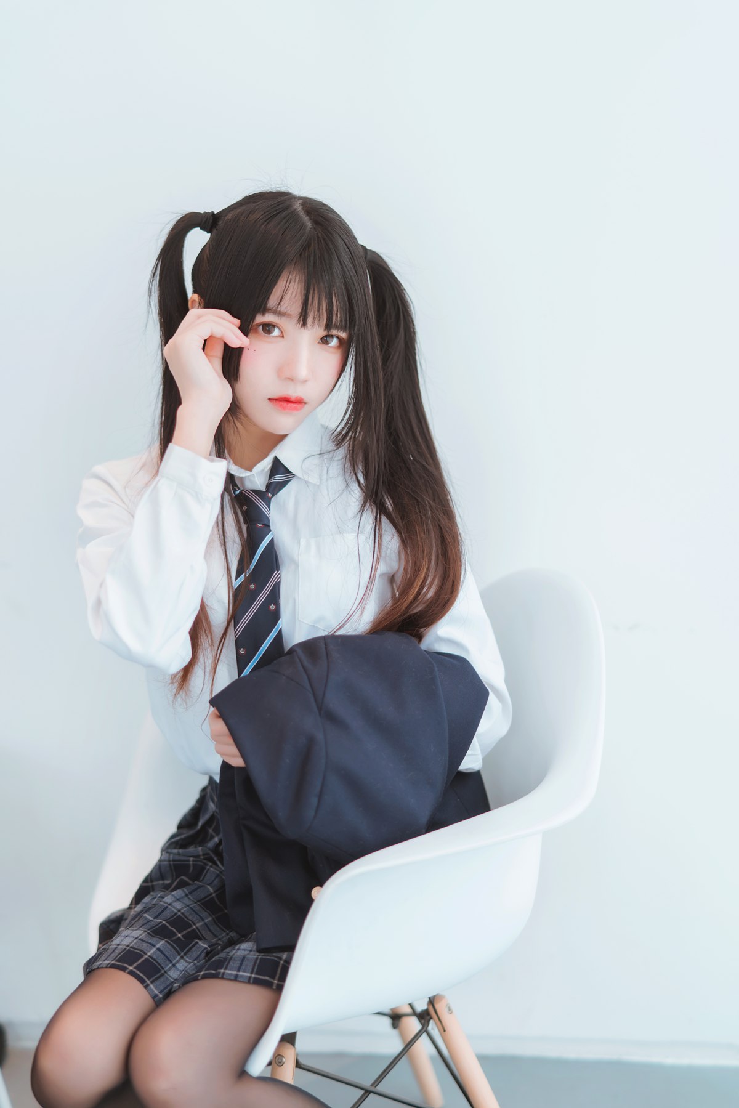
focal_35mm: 50
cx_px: 370
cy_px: 554
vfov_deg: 39.6
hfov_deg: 27.0
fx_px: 1539
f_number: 1.4
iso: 100
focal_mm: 50
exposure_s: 1/160
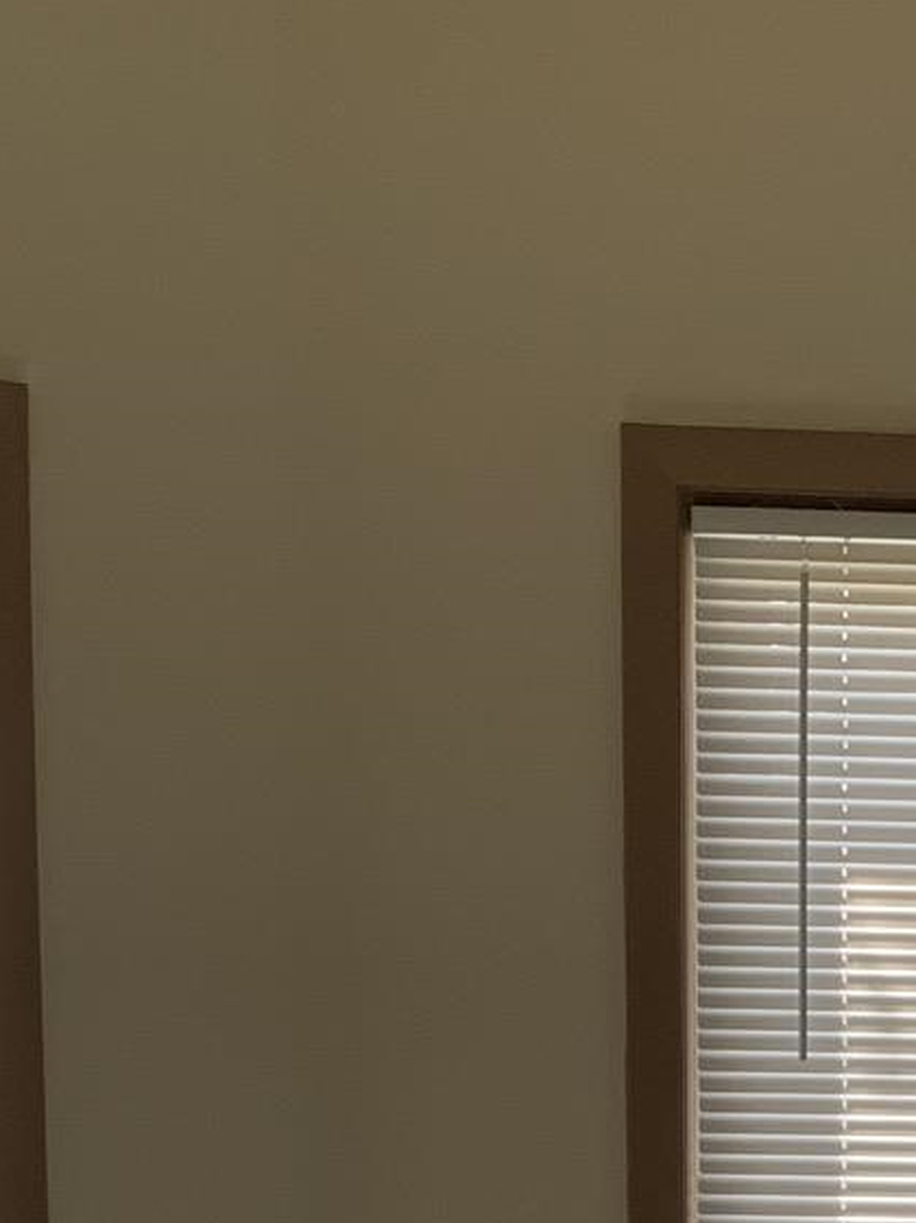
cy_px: 1792
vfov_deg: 18.5
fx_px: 3356
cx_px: 1025
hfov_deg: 15.1
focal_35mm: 95
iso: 32
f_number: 1.8
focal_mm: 4.25
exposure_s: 1/122
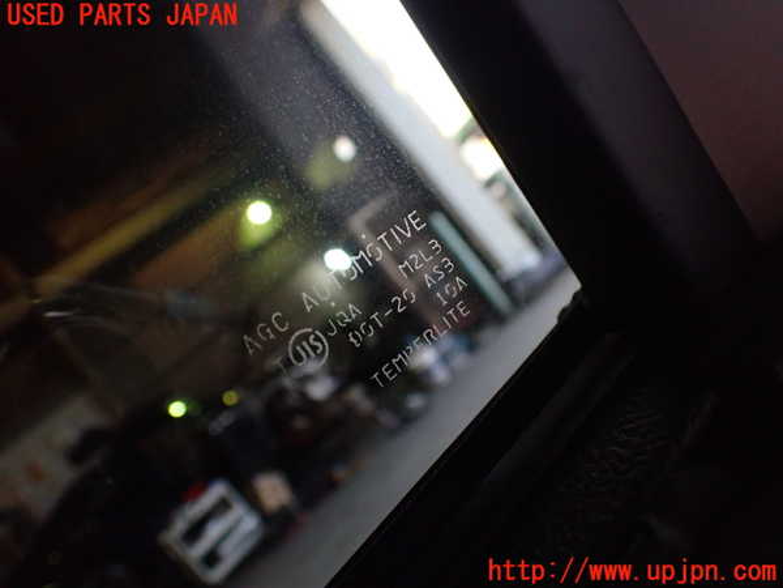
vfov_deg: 46.8
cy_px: 294
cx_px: 392
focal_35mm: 30
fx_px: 679
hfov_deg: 60.0
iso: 640
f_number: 2.3
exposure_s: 1/125
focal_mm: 5.4
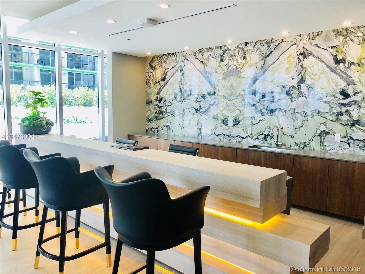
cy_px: 137
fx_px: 295
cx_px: 182
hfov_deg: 63.4
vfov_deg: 49.7
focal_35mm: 28
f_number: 1.8
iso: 25
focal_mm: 4
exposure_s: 1/40
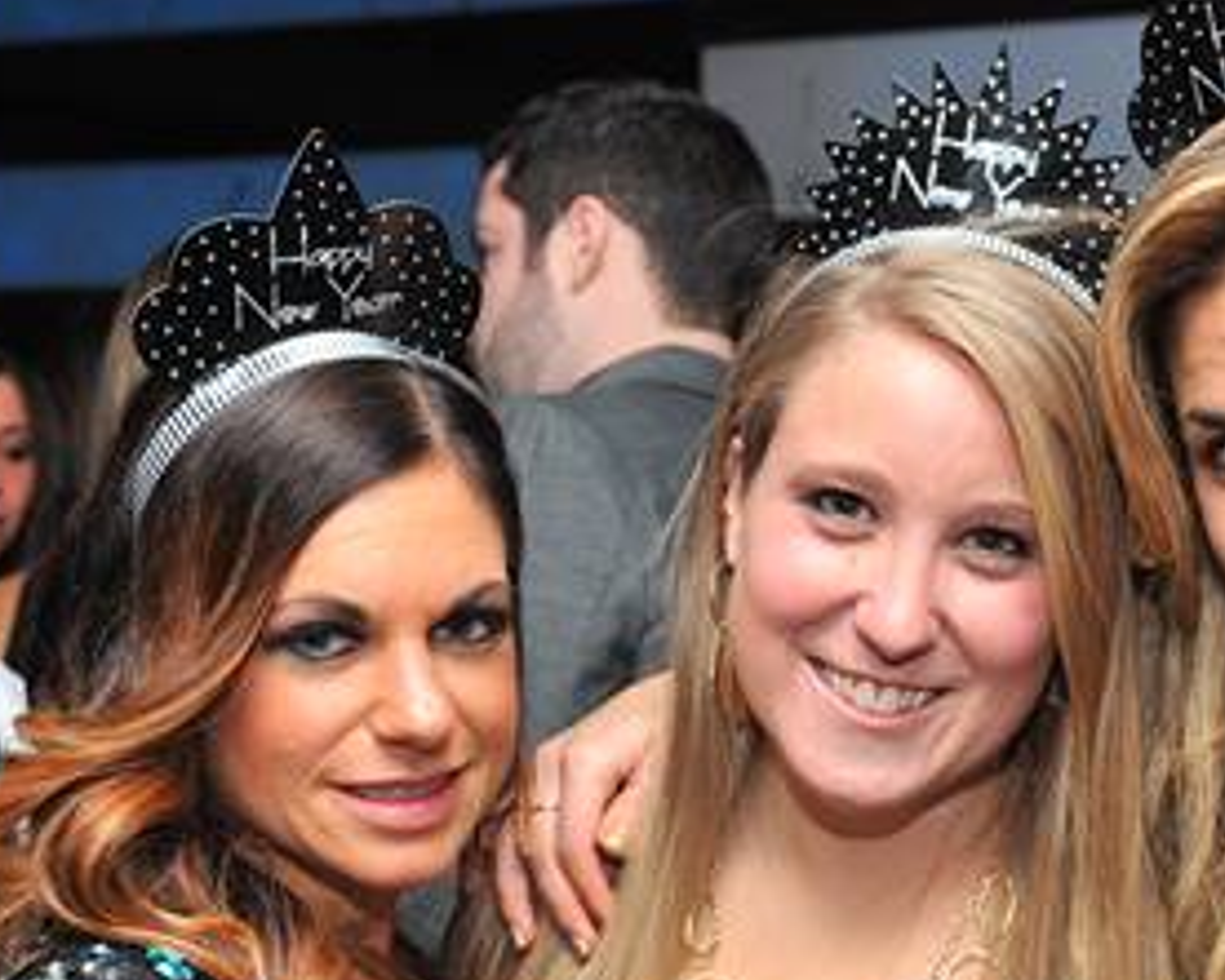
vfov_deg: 18.2
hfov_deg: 22.4
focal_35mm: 84
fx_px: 3047
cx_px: 1012
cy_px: 652
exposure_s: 1/100
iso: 800
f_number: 6.3
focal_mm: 45
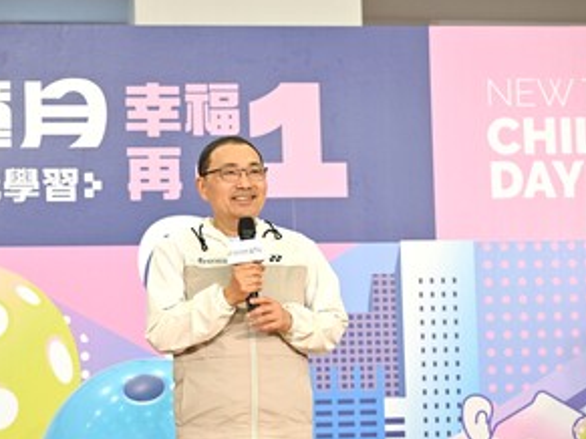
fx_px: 1946
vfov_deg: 12.9
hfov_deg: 17.1
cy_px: 259
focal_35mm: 115
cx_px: 264
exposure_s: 1/125
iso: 640
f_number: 4
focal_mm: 87
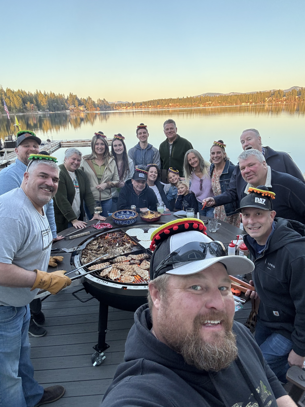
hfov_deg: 58.9
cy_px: 204
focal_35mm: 23
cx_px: 152
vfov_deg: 73.9
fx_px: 270
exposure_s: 1/121
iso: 32
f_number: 1.9
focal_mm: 2.69
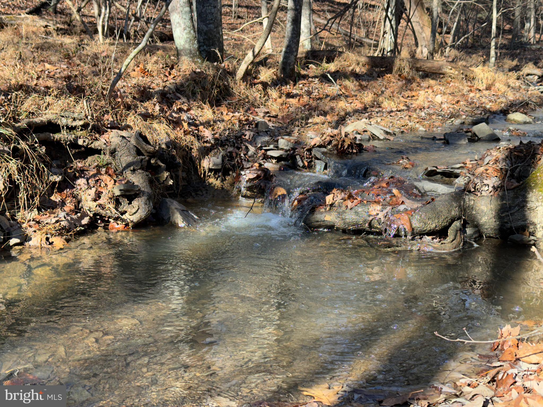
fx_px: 753
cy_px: 204
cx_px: 272
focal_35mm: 48
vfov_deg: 30.3
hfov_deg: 39.7
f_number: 1.78
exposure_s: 1/564
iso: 64
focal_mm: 6.86
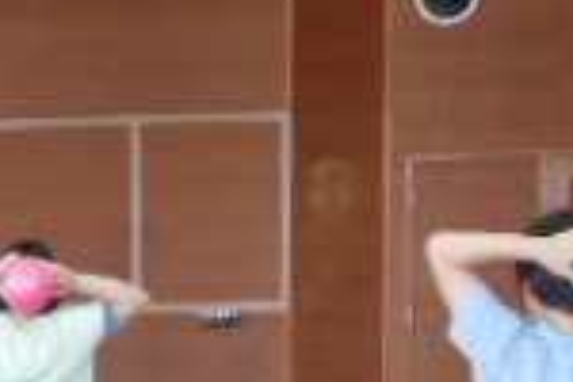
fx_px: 1830
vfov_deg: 11.8
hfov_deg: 15.8
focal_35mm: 115
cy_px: 336
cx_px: -371
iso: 200
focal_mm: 4.6
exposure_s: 1/30
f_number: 3.2
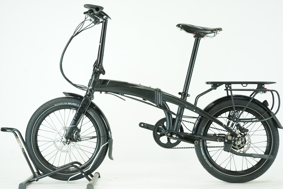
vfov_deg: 20.0
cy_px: 94
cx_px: 142
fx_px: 535
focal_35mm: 68
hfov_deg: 29.7
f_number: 5.6
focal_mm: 68
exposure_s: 1/200
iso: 2500
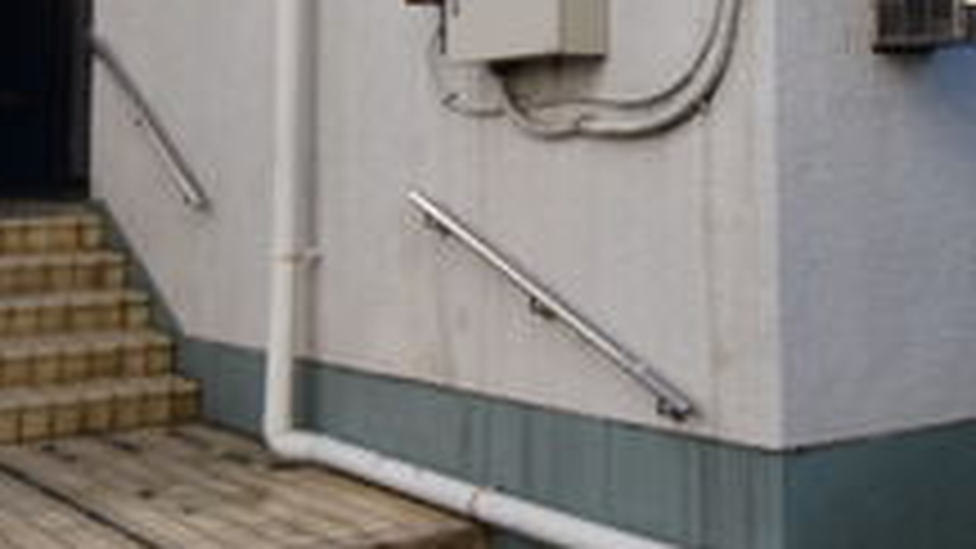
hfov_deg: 33.1
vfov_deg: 19.2
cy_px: 20
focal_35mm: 61
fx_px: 1578
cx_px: 814
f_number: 8
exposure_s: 1/250
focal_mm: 14
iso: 280
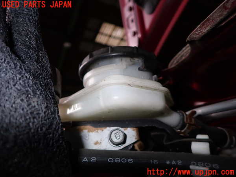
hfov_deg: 69.4
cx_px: 118
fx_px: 170
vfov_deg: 54.9
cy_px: 88
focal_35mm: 25
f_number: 5.6
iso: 200
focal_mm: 4.5
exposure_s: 1/30
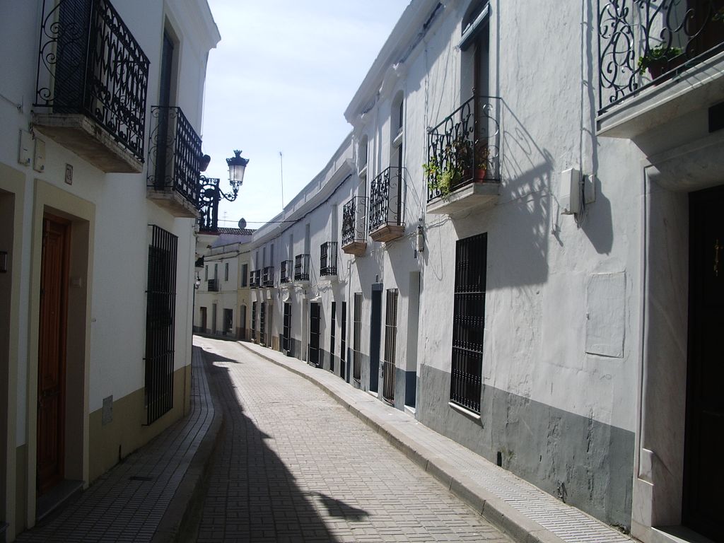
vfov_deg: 40.7
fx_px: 732
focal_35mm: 35
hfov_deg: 52.6
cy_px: 272
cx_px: 362
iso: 50
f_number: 4.3
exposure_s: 1/640
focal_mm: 5.8
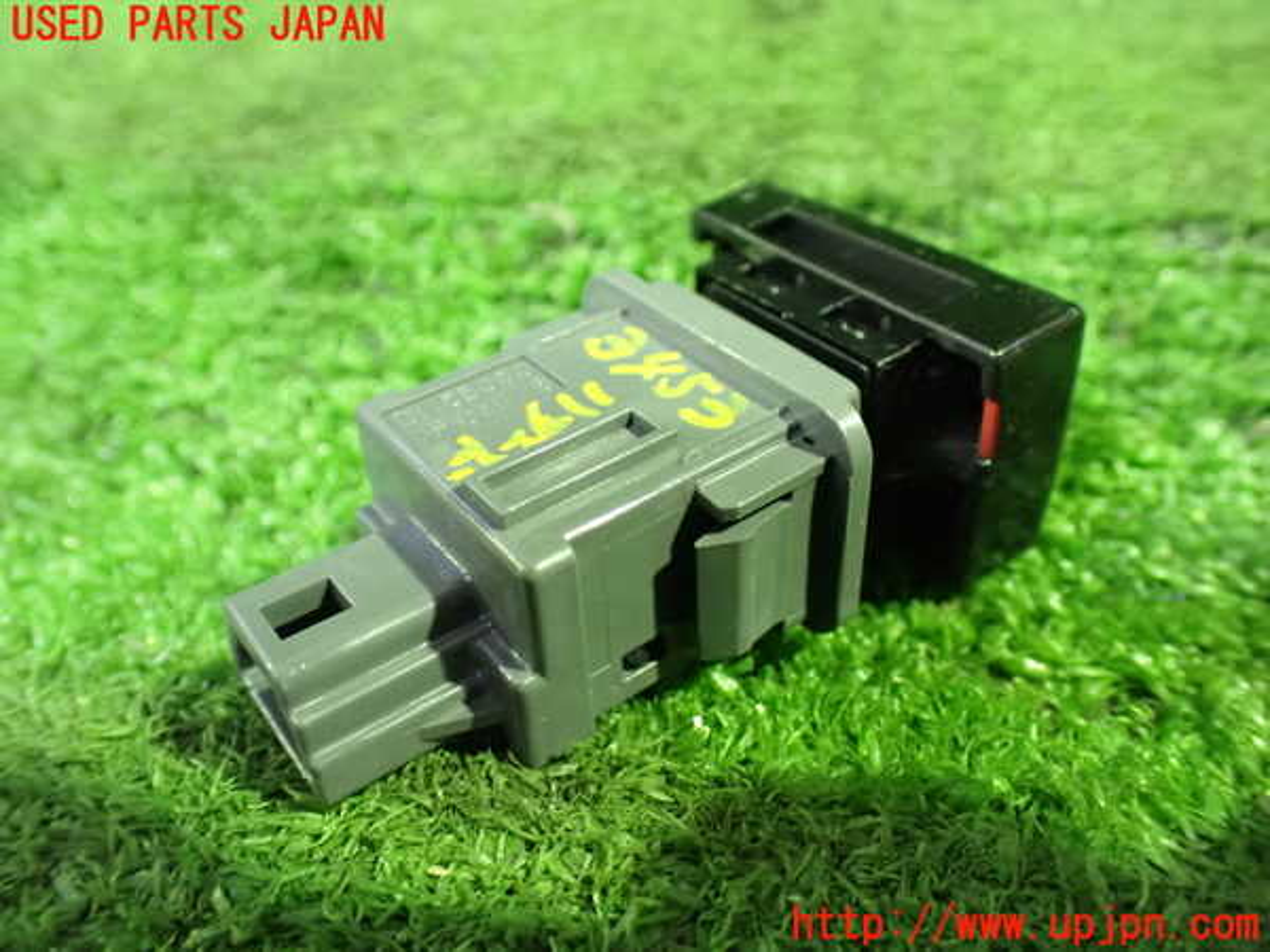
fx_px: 1101
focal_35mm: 30
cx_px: 635
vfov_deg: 46.8
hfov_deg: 60.0
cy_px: 476
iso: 1600
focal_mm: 5.4
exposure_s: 1/30
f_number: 2.3
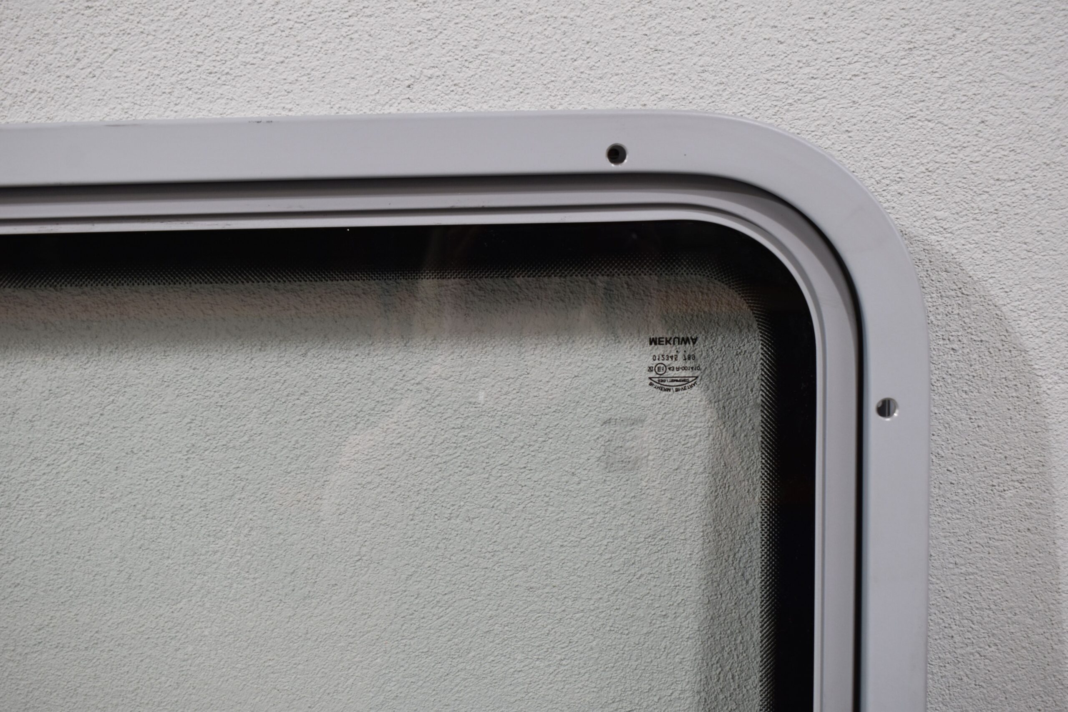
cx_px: 534
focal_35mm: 42
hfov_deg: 46.4
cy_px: 356
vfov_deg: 31.9
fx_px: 1246
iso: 400
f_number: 5.6
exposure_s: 1/125
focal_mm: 28
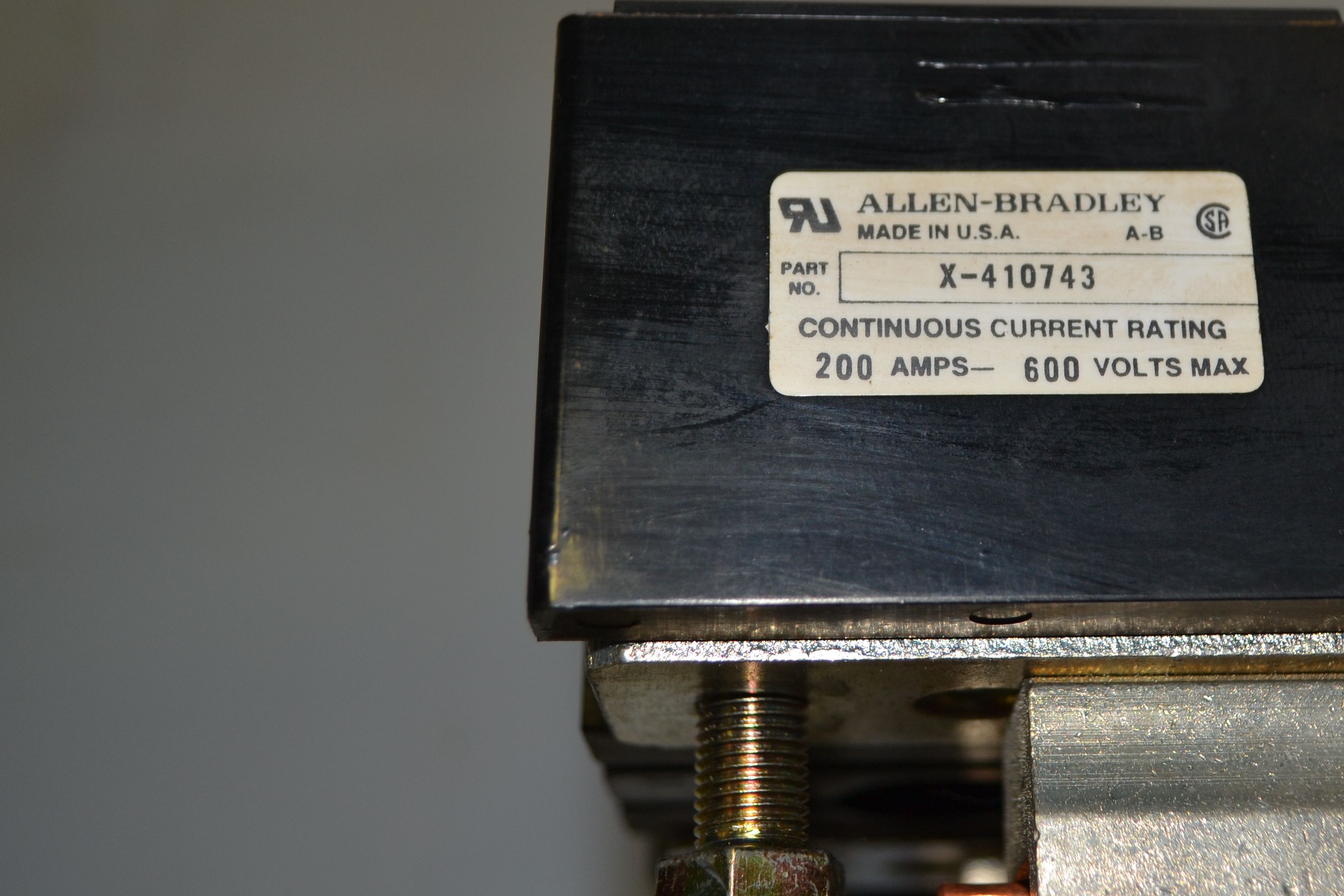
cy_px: 285
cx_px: 1006
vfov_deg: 24.1
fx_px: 2091
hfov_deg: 34.9
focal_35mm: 56
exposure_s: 1/60
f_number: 4
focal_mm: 24
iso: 140
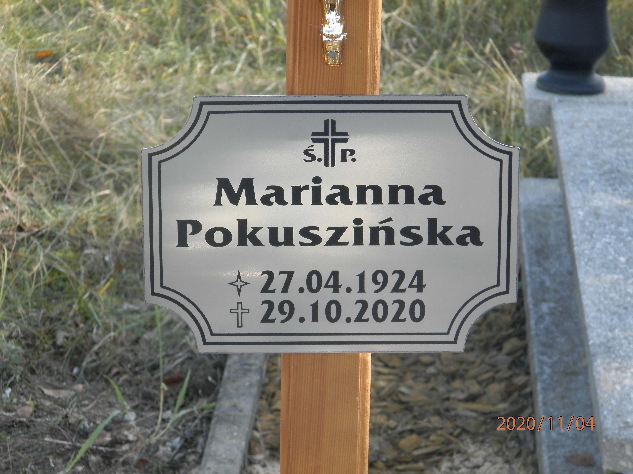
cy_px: 237
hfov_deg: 14.9
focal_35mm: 132
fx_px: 2414
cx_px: 316
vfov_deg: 11.2
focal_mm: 23.6
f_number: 4.7
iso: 200
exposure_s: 1/125
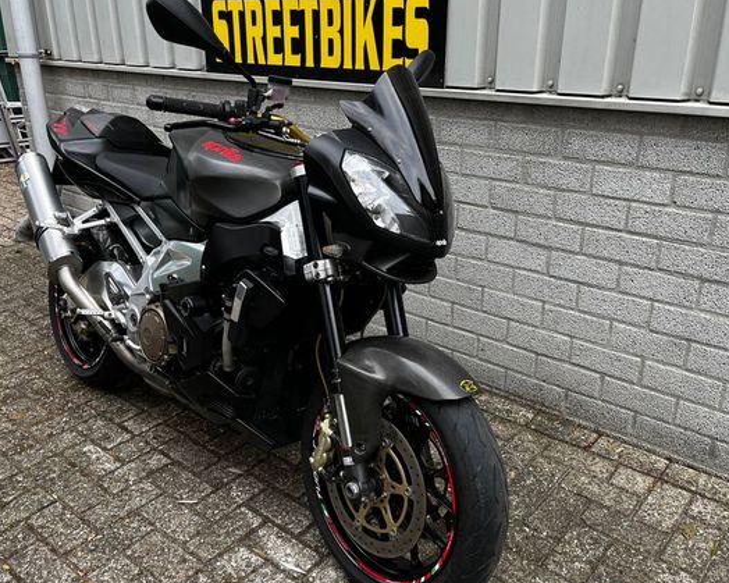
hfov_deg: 57.2
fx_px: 669
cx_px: 355
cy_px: 285
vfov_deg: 47.1
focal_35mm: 31
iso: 64
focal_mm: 5.1
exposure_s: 1/121
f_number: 1.6
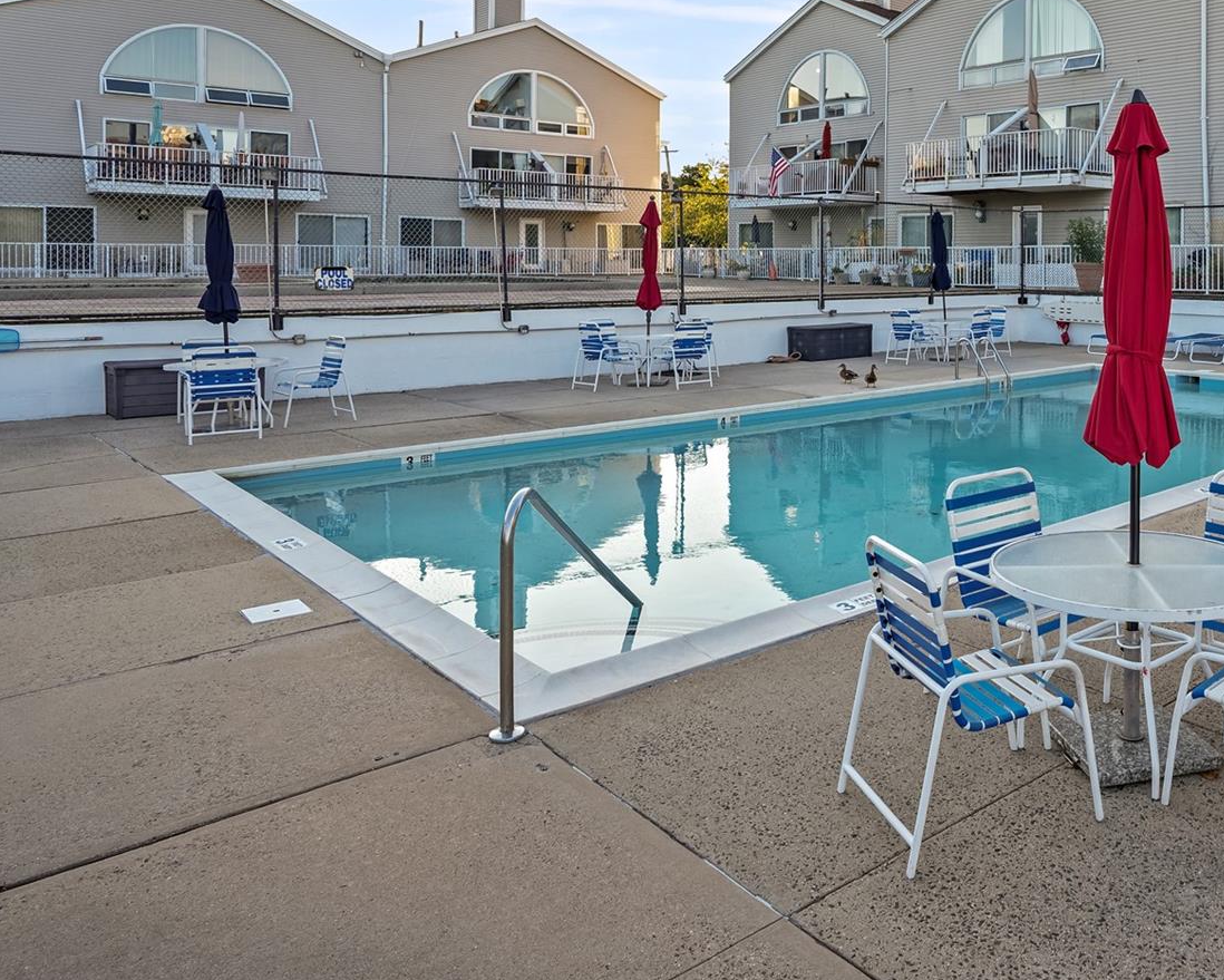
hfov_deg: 56.7
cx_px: 1014
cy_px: 254
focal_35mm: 28
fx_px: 1015
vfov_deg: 49.6
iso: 160
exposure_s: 1/50
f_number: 7.1
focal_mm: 16
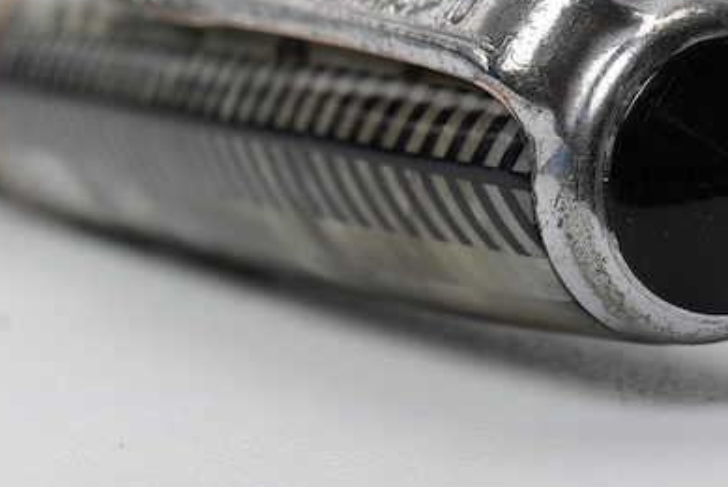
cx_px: 284
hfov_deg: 15.7
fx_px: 2631
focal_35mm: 130
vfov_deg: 10.5
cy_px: 135
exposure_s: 1/100
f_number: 22
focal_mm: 30
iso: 400
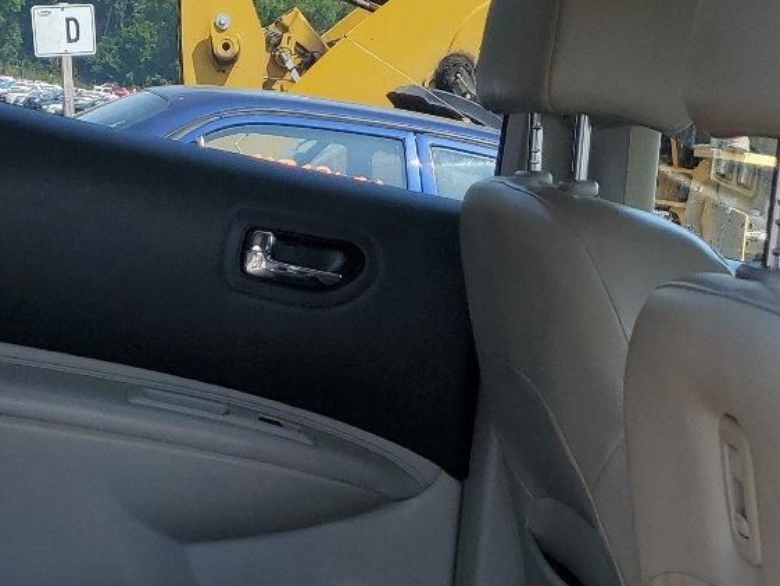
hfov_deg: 26.1
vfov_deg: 18.4
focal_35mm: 74
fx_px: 1668
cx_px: 226
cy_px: 776
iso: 50
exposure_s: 1/909
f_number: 1.5
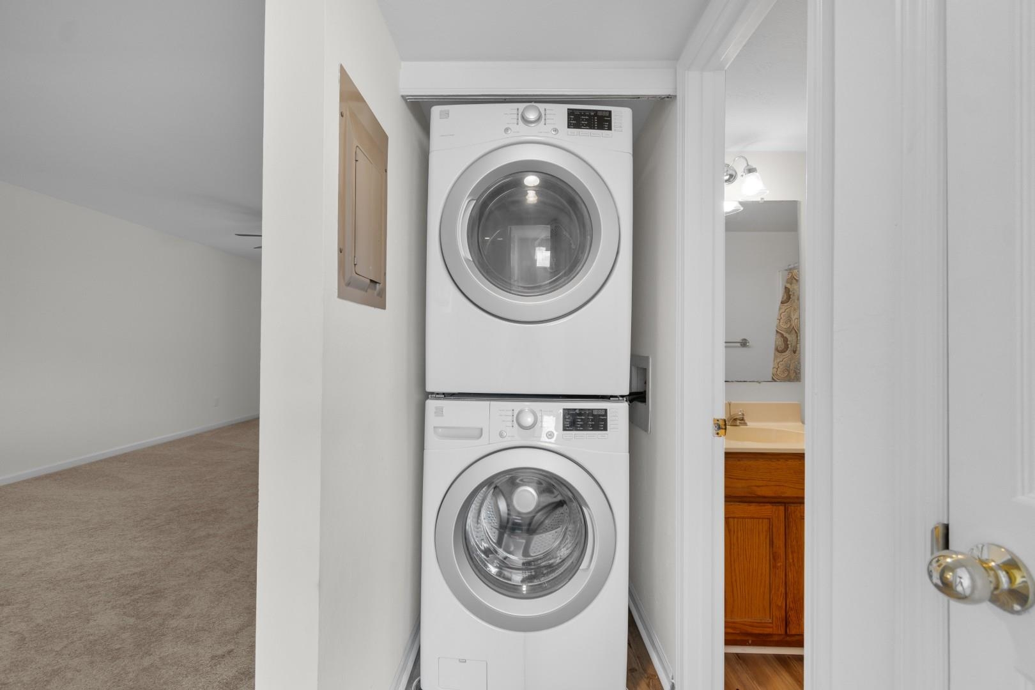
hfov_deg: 100.4
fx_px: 431
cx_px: 518
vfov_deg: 77.3
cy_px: 345
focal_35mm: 15
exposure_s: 1/25
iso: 100
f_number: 4.5
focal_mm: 10
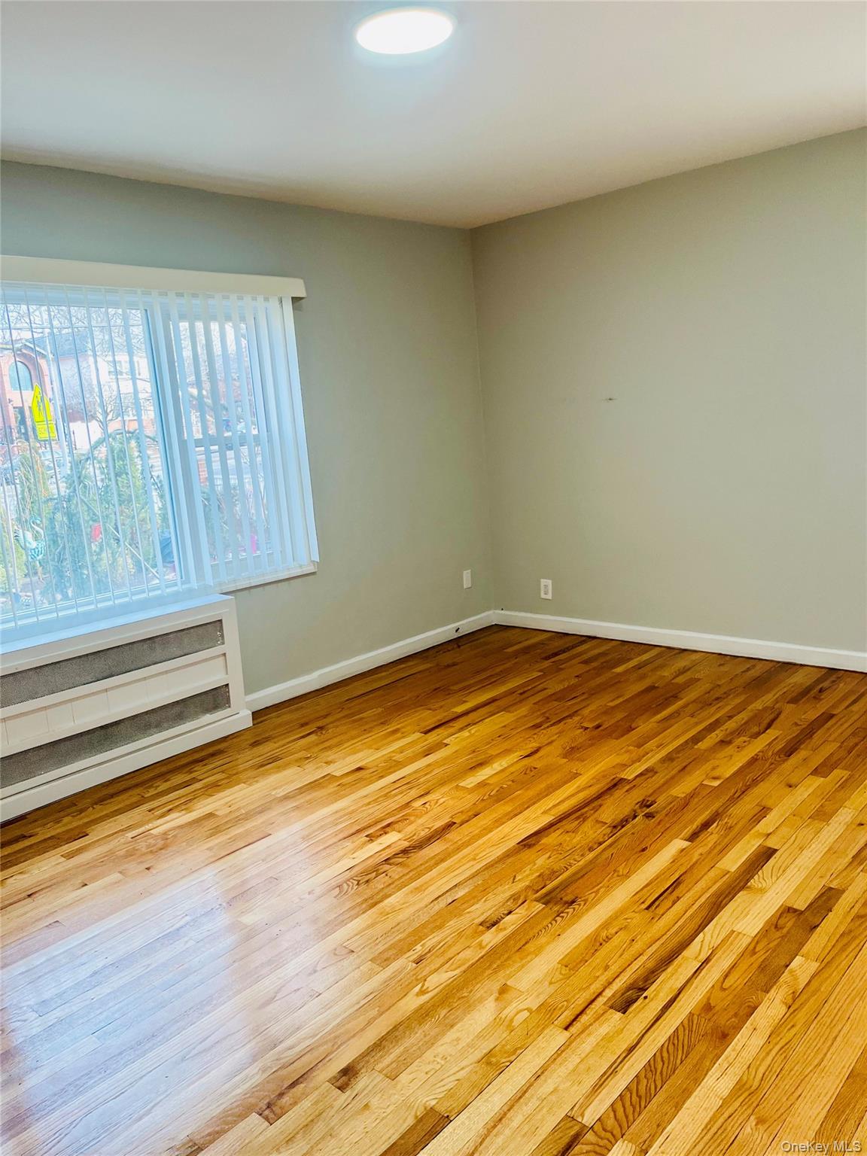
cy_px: 578
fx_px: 868
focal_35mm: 26
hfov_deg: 53.1
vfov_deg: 67.3
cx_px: 434
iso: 125
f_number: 1.6
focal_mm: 5.1
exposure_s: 1/120
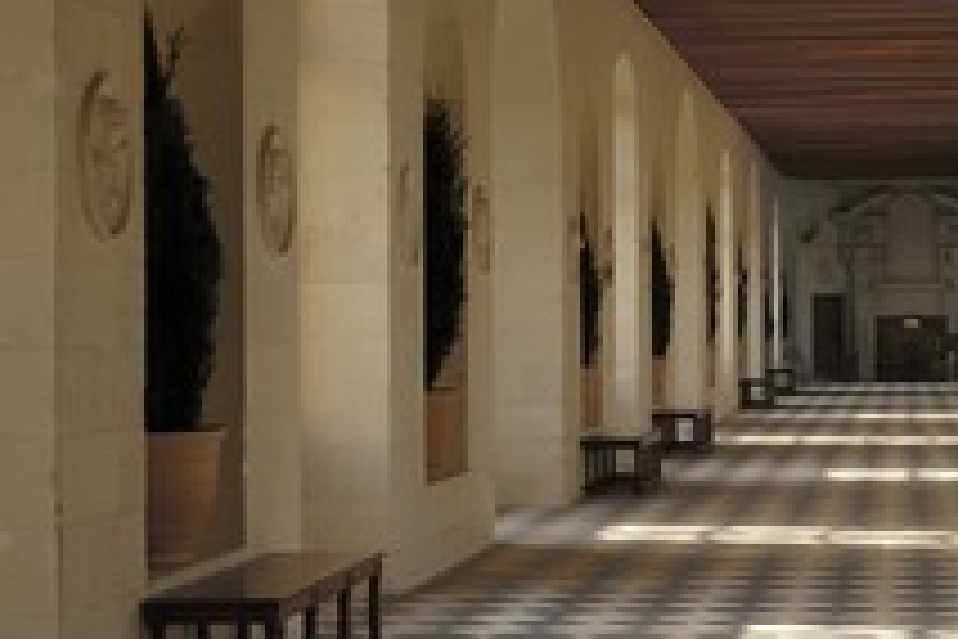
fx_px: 2209
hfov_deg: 23.6
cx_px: 915
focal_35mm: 83
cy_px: 297
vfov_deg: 16.5
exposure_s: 1/10
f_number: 11
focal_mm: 28
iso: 100
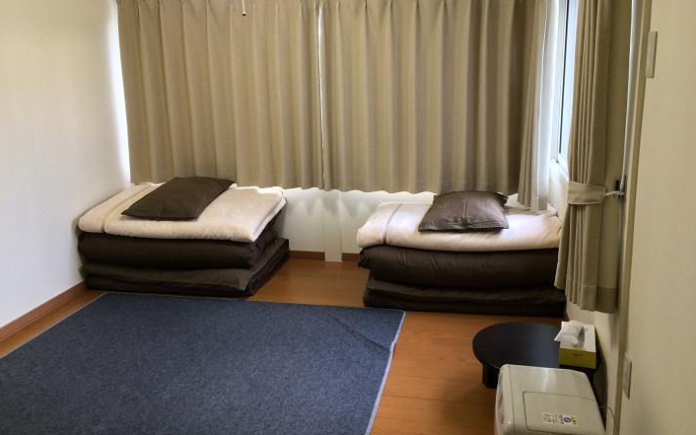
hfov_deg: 61.2
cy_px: 187
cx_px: 348
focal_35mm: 31
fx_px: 588
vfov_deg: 40.5
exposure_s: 1/30
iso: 160
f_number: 2.2
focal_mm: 4.15
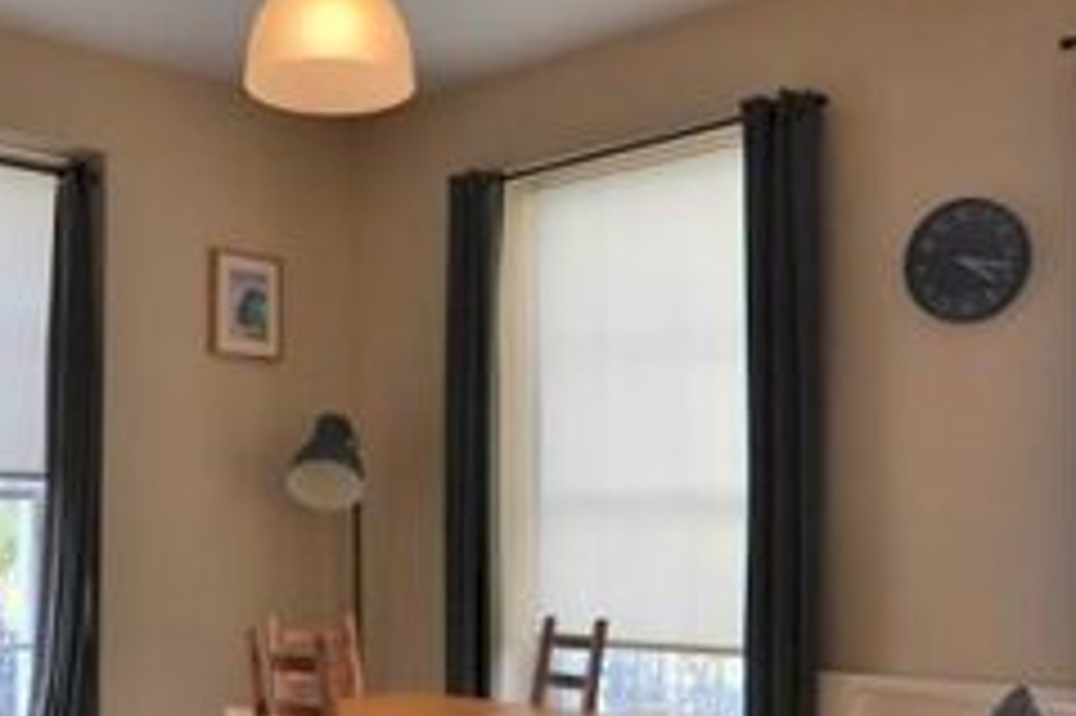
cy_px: 489
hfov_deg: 44.4
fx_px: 1314
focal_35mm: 44
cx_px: 473
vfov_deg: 30.2
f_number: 5.6
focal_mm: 10
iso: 160
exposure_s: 1/125
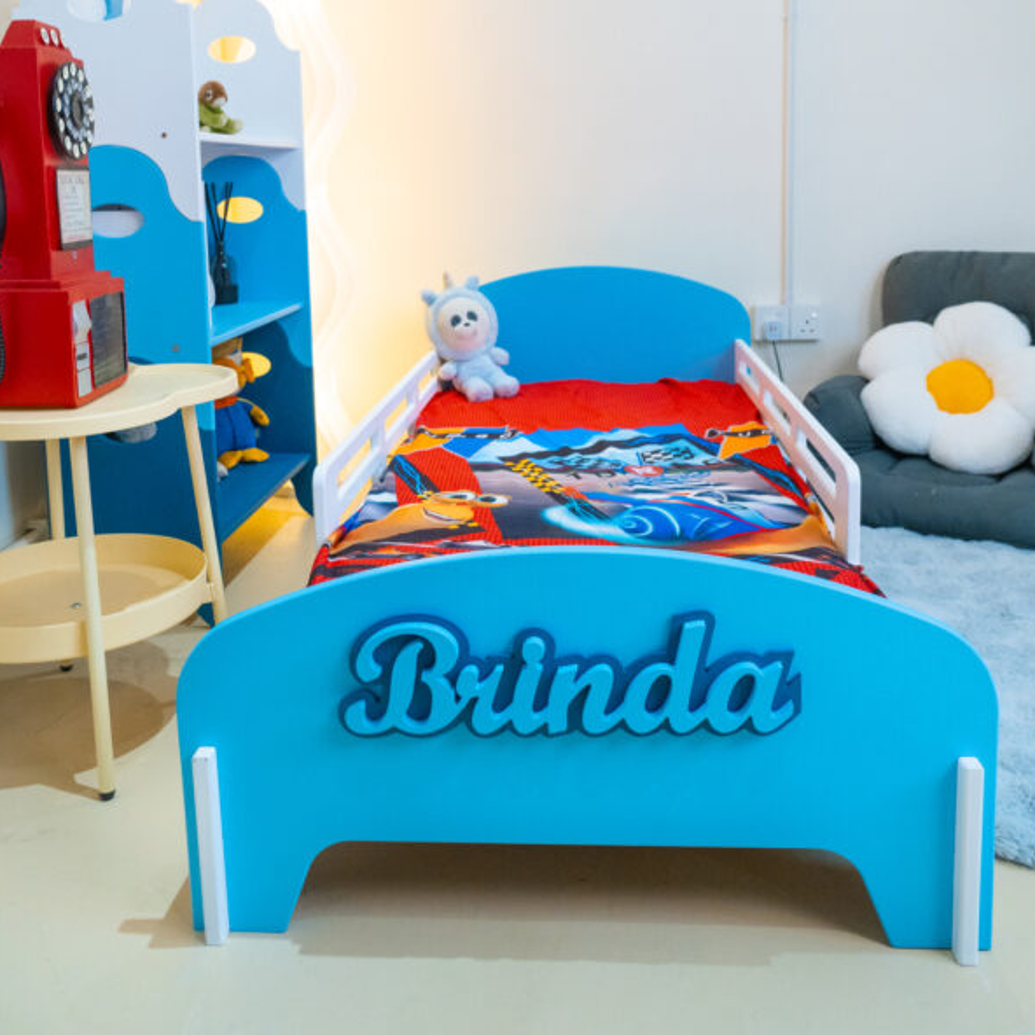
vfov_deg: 51.3
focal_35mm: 31
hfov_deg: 52.5
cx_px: 519
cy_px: 325
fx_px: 1049
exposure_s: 1/200
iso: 1600
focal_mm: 24
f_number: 5.6
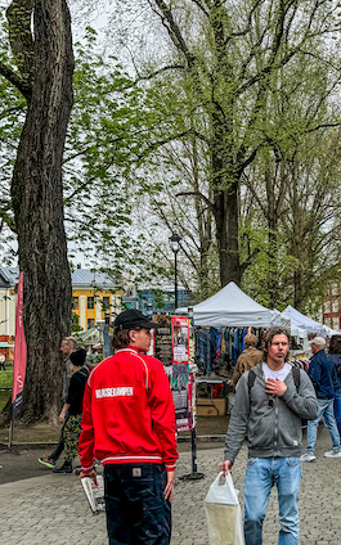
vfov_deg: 36.2
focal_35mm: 56
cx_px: 342
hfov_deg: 22.3
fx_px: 833
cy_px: 240
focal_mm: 6.76
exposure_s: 1/1600
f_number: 1.8
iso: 80
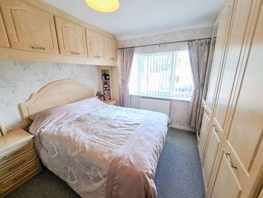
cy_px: 99
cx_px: 132
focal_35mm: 13
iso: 64
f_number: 2.2
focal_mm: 1.74
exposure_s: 1/25
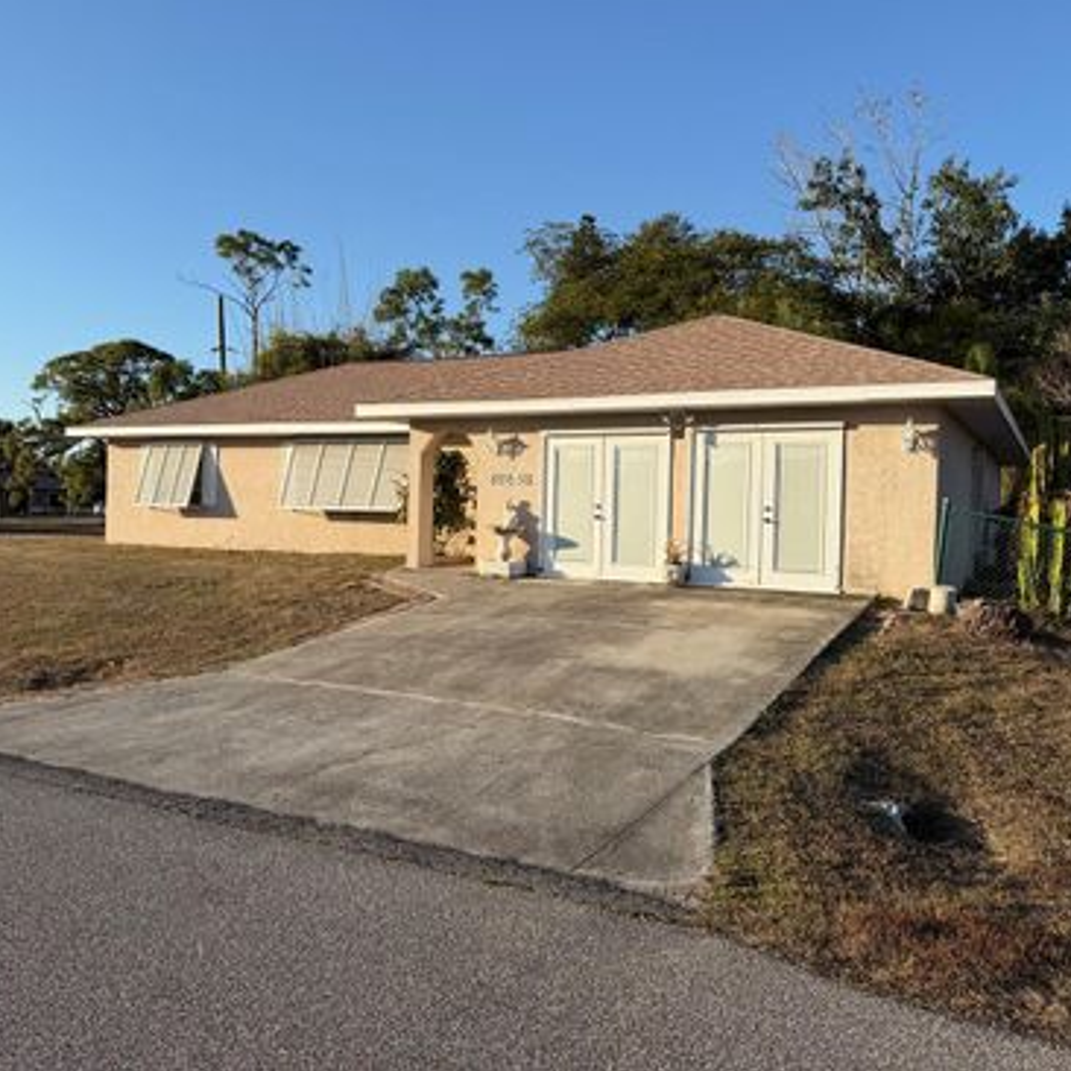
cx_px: 462
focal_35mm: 29
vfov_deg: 55.6
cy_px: 525
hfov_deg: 55.4
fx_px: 1015
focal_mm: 6.76
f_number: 1.78
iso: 80
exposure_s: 1/3759
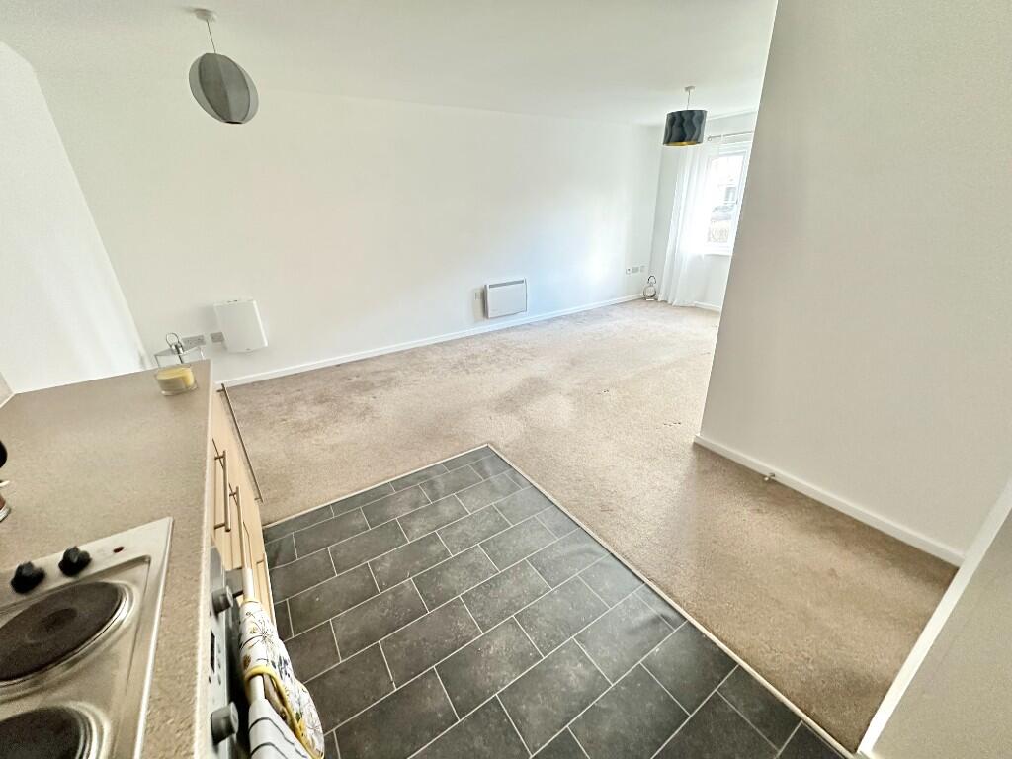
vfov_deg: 85.7
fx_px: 409
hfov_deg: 102.1
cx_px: 506
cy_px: 380
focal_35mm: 14
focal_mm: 2.22
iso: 640
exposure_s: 1/51
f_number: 2.2
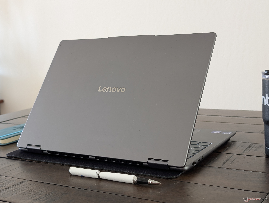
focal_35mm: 49
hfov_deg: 38.9
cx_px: 134
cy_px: 102
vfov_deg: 29.7
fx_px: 381
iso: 47
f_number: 1.68
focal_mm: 6.9
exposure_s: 1/23.8
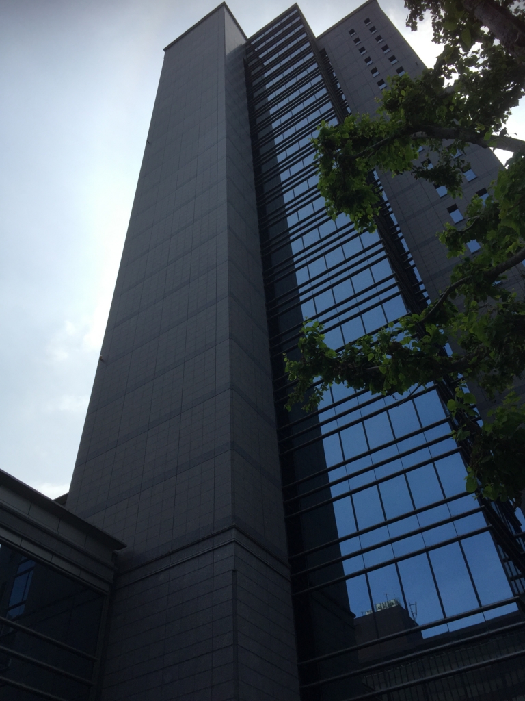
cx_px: 262
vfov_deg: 61.7
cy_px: 350
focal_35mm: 29
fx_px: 586
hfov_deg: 48.2
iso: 32
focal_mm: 4.15
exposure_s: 1/2639
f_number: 2.2
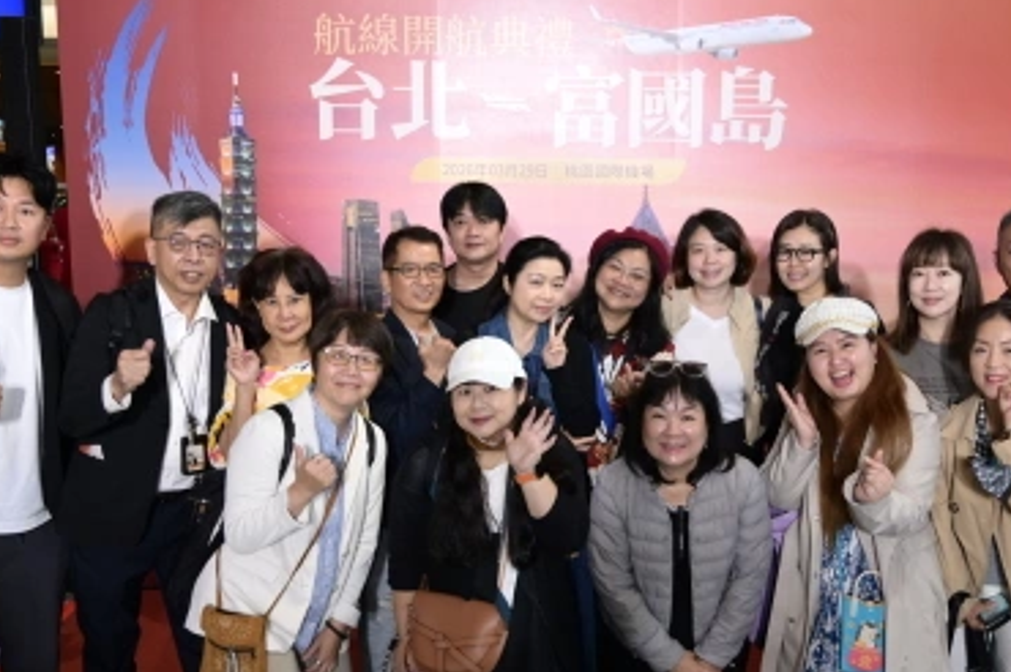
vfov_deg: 28.6
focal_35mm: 47
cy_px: 400
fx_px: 1316
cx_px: 582
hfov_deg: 41.9
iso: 1000
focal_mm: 25.5
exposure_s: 1/125
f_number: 4
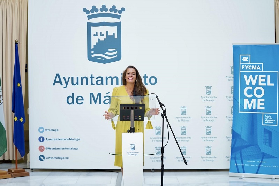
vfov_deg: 19.5
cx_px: 140
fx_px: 543
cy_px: 93
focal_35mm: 70
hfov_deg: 28.8
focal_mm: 70
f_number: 2.8
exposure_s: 1/200
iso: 400
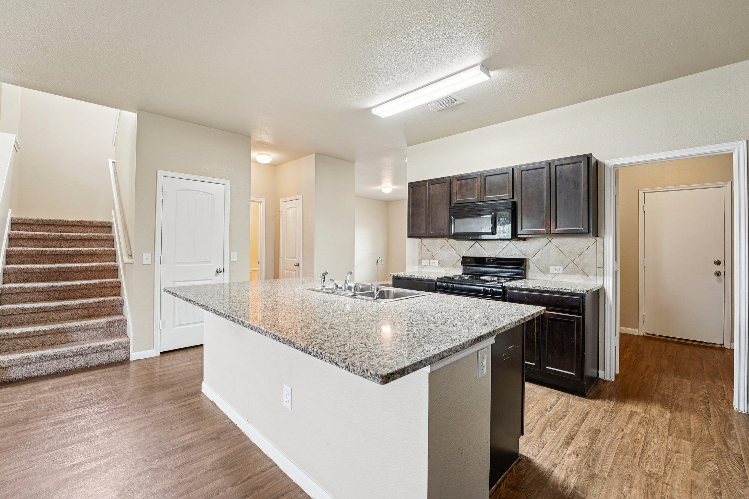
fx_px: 291
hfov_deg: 104.3
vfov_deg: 81.2
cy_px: 250
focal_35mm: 14
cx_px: 374
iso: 400
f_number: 8
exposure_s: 1/6
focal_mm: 14
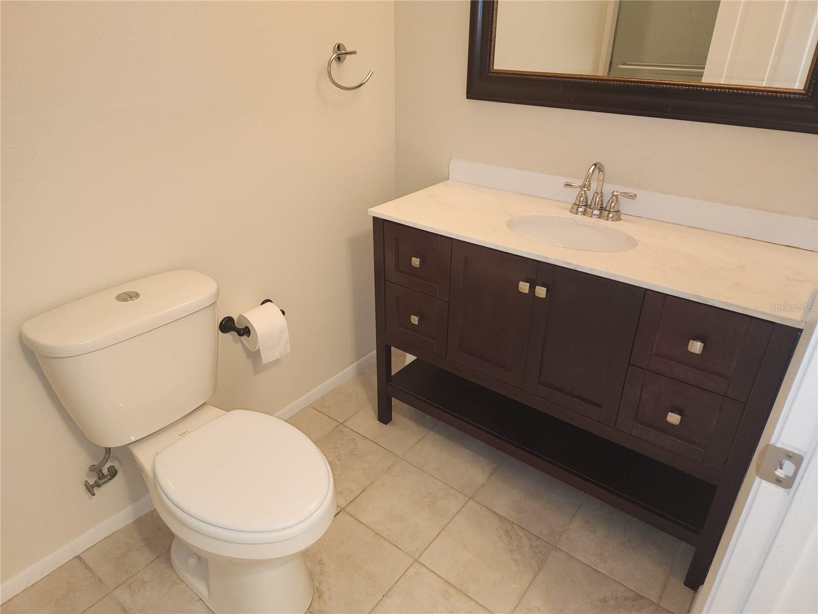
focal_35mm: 23
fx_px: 544
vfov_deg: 58.9
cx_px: 409
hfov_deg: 73.9
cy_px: 307
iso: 125
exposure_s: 1/60
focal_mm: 6.4
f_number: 1.8
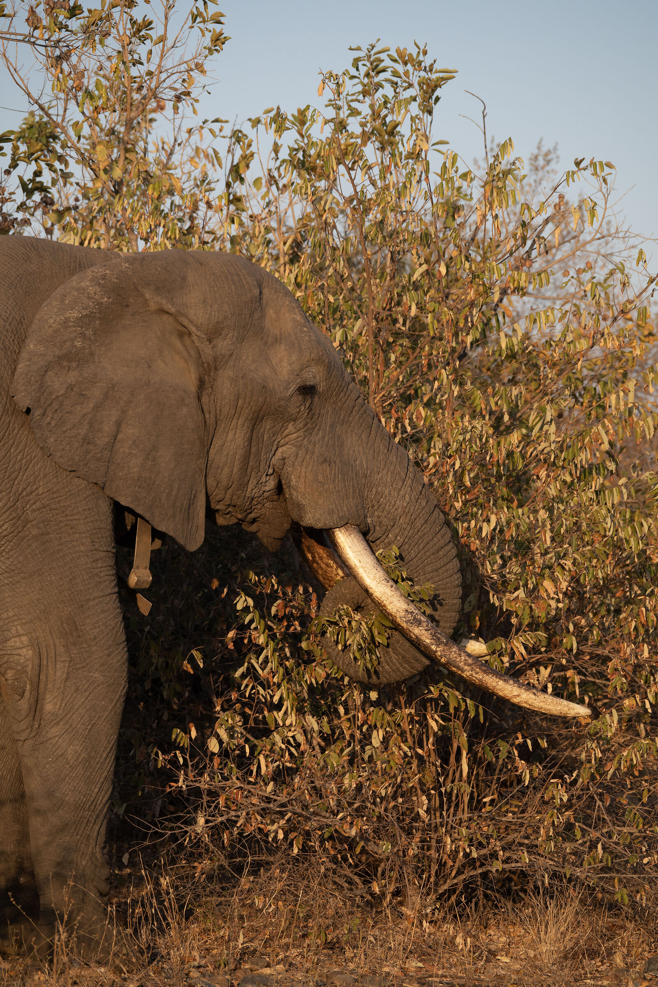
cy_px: 494
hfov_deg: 7.4
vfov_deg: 11.1
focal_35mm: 185
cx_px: 329
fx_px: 5072
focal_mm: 185
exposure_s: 1/500
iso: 400
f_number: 7.6
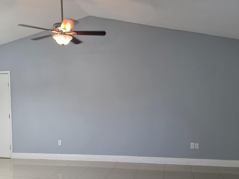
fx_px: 249
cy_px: 114
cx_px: 119
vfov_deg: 39.4
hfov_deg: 51.3
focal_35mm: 36
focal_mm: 6.3
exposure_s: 1/120
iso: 320
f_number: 1.7
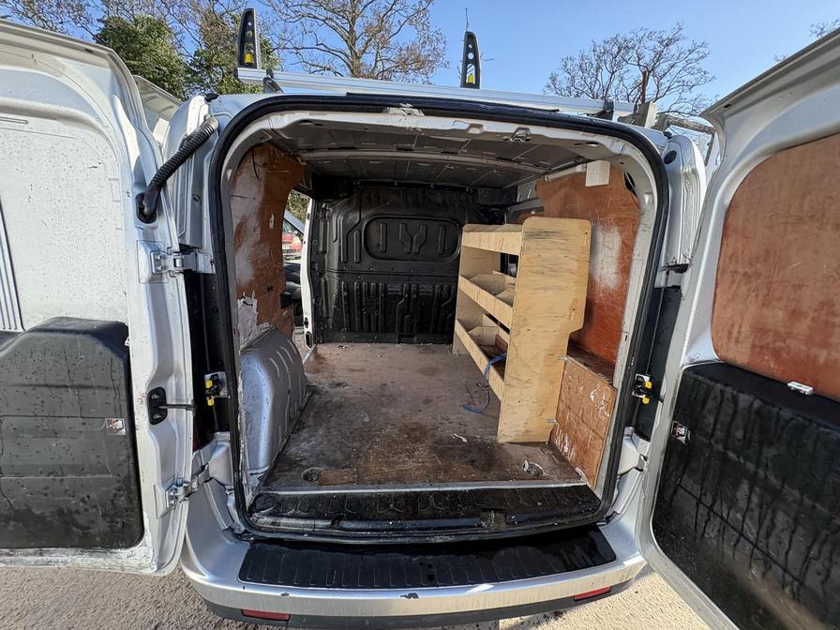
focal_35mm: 14
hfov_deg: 102.1
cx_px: 420
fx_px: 340
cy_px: 315
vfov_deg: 85.7
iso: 64
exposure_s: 1/268
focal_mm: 2.22
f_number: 2.2
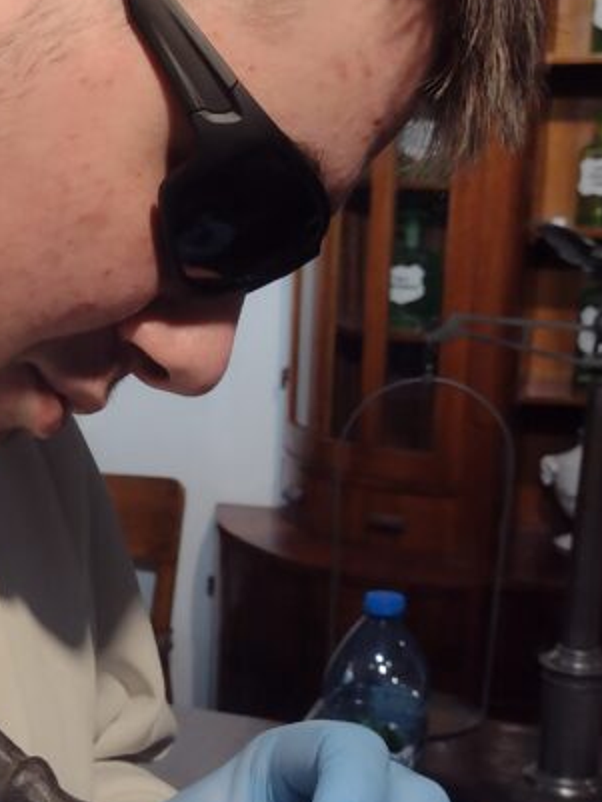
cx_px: -22
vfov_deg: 27.9
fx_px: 1599
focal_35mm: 69
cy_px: 576
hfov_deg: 20.5
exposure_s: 1/100
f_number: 1.7
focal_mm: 4.71
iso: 175
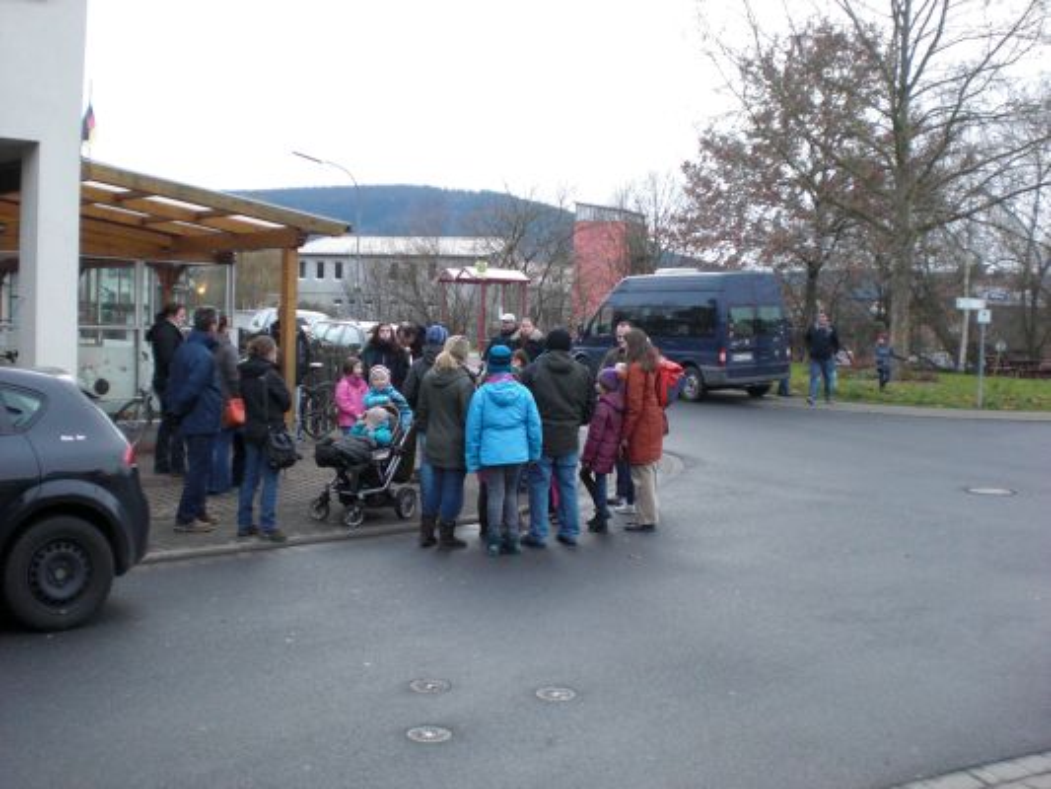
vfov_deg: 37.7
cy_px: 394
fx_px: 1154
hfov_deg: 49.0
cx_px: 526
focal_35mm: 38
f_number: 3.1
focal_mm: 6.3
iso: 200
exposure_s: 1/100
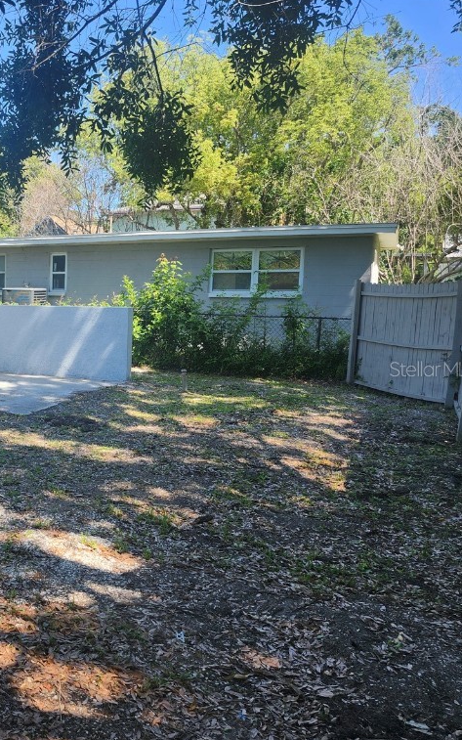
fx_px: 665
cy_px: 369
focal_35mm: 33
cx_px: -19
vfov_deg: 58.1
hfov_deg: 34.3
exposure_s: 1/428
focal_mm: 5.54
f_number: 1.8
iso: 25
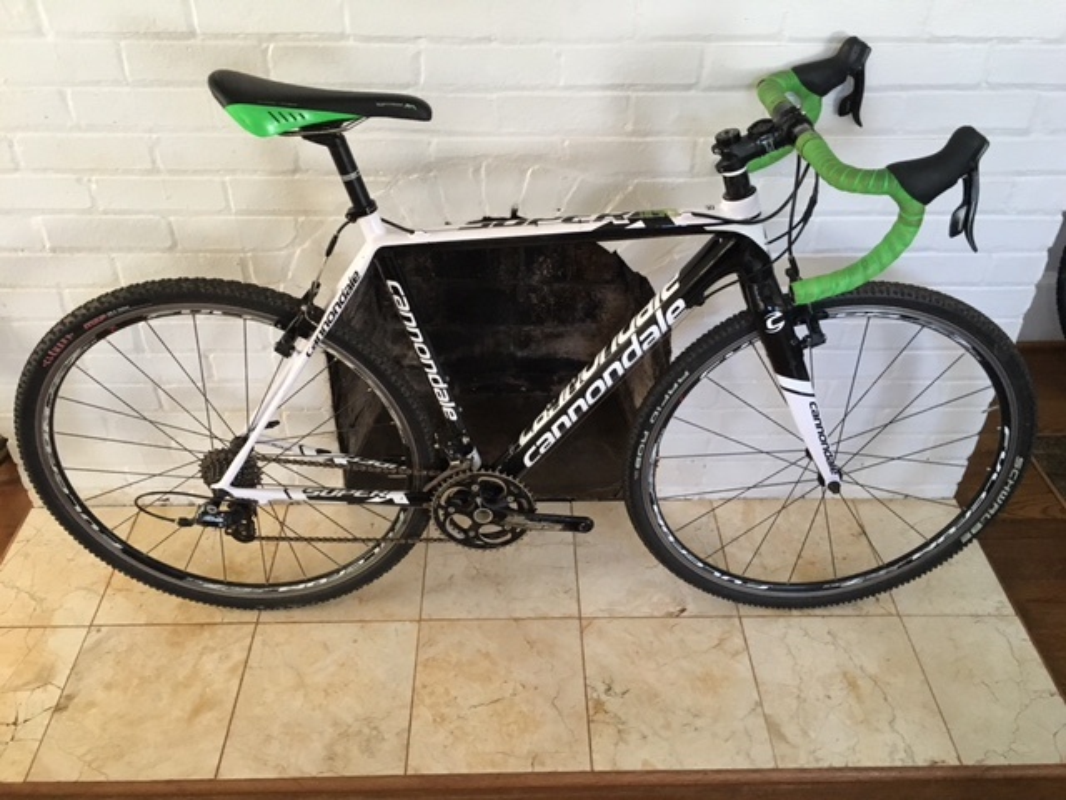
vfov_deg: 48.2
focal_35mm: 29
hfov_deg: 61.7
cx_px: 533
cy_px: 400
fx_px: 893
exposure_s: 1/20
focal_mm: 4.15
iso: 200
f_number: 2.2
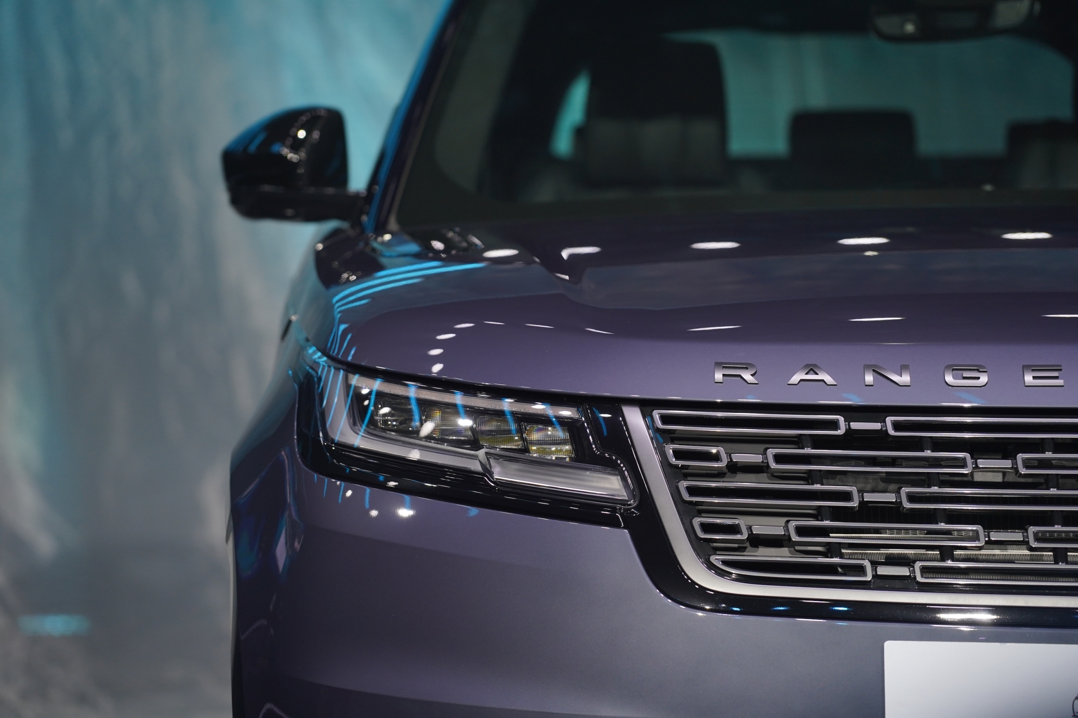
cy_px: 359
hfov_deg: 12.2
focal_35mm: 168
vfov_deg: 8.2
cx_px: 539
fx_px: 5030
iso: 800
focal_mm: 168
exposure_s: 1/320
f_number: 4
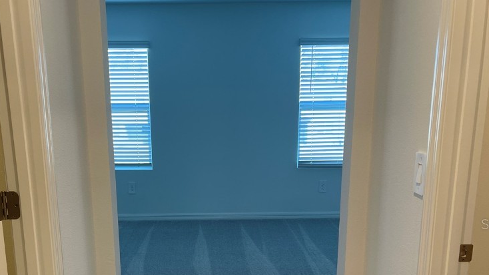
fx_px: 493
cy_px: 224
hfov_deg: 52.5
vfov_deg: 30.4
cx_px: 203
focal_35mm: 38
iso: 100
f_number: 1.6
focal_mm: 5.1
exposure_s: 1/120
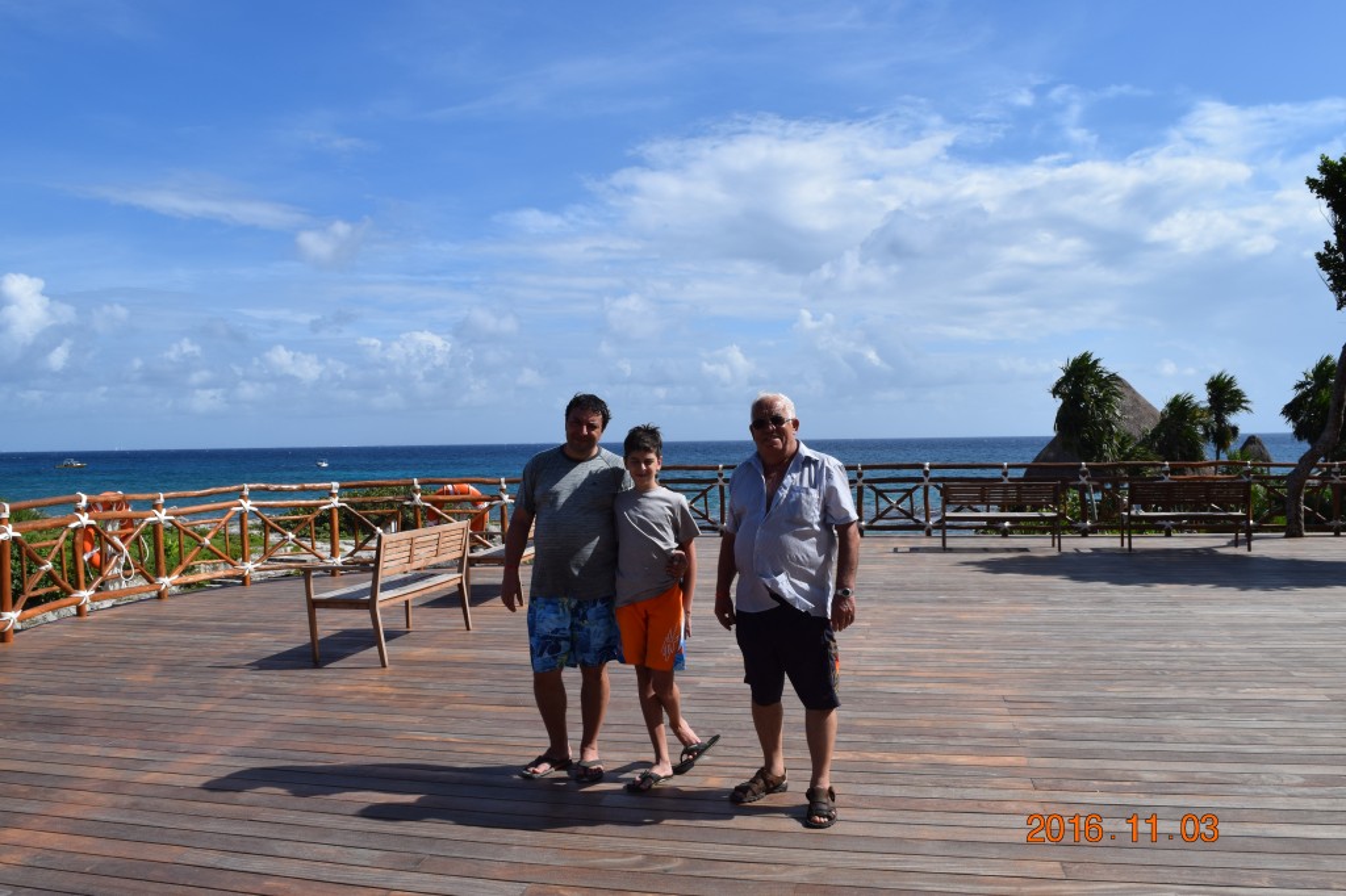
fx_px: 1009
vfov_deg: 47.9
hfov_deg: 67.4
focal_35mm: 27
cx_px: 673
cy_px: 448
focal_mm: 18
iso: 200
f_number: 10
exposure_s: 1/400
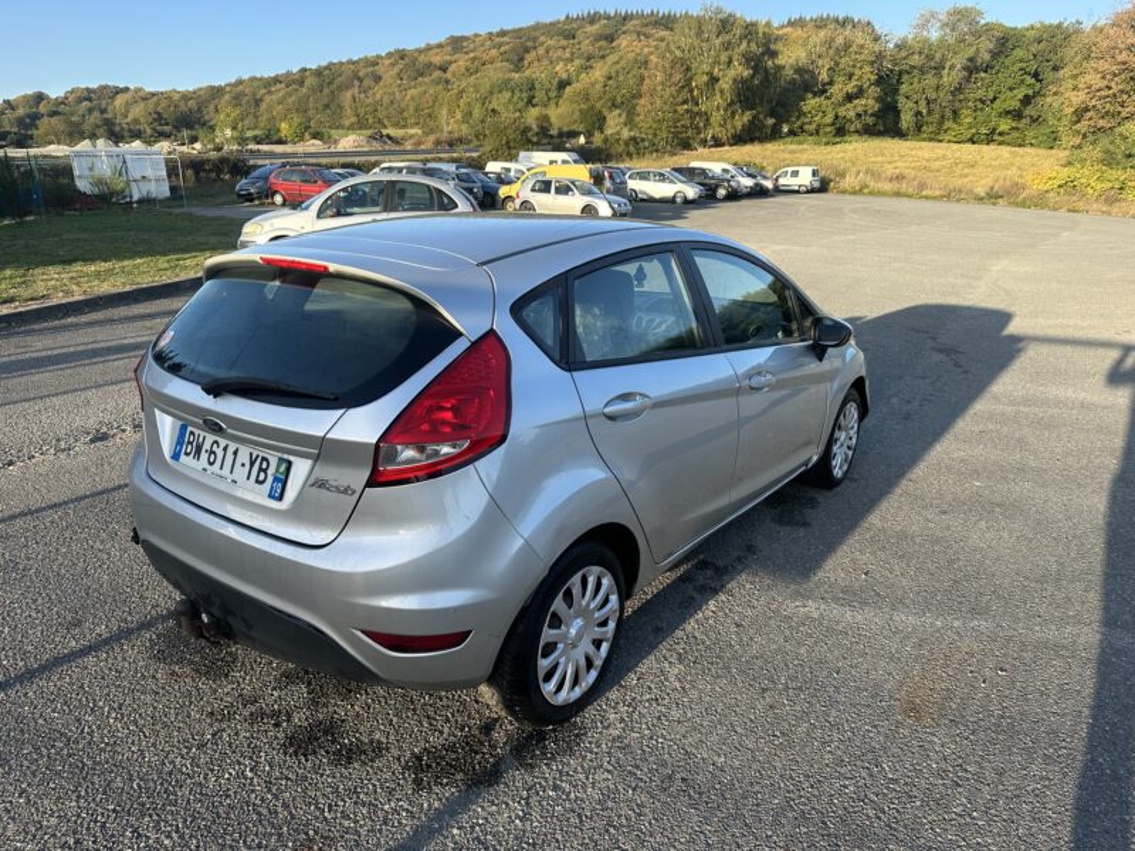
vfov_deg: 56.8
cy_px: 426
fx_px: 787
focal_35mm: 24
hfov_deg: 71.6
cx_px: 568
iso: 80
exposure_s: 1/1040
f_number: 1.78
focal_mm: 6.86
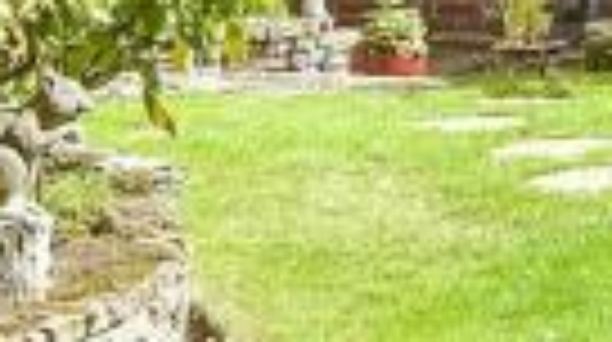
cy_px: -313
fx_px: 3840
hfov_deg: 9.0
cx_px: 801
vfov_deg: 5.0
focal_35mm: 237
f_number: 8
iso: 160
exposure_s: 1/160
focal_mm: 20
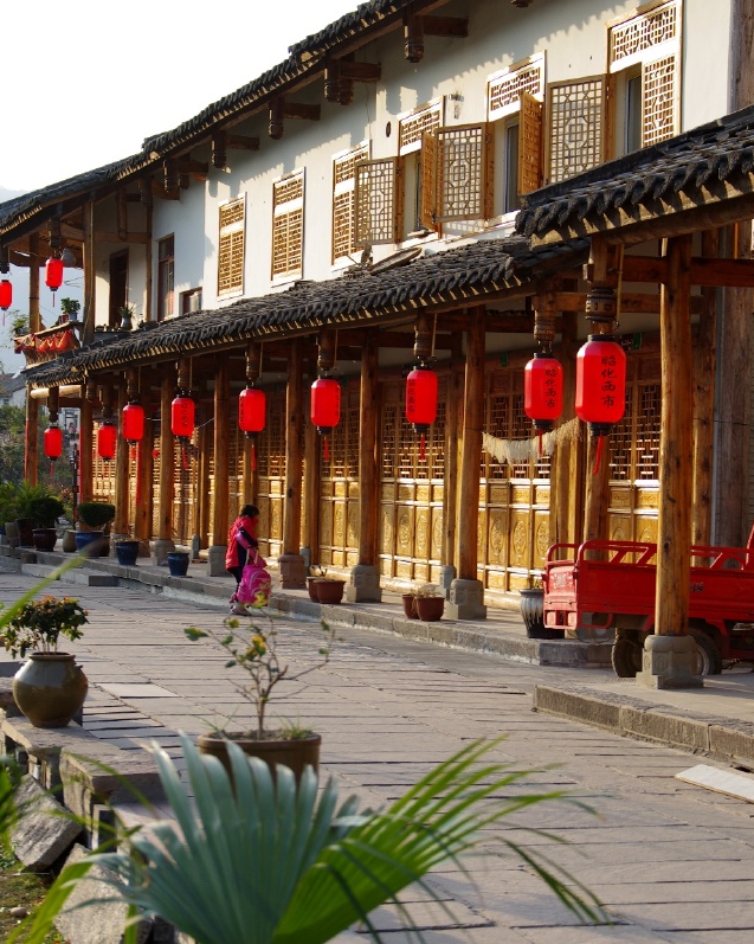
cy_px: 473
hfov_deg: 18.5
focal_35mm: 83
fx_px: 2308
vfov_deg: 23.1
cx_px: 334
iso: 100
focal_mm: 39
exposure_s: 1/200
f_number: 4.5
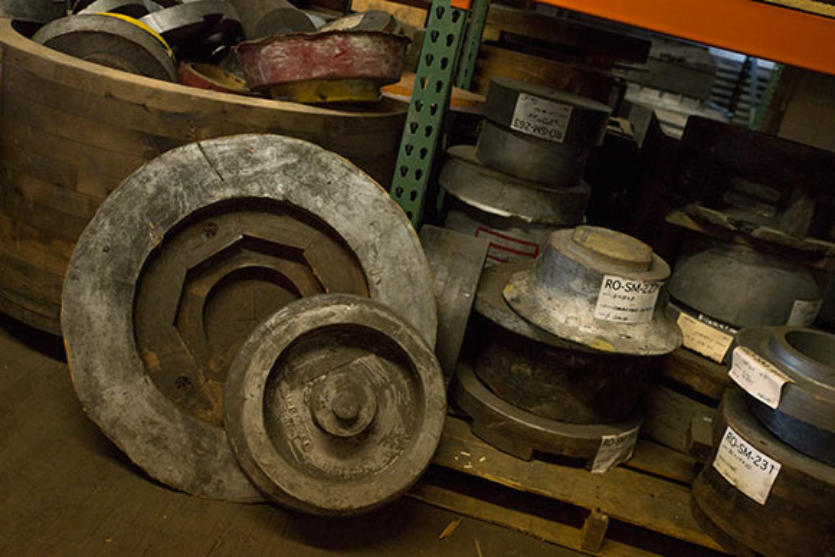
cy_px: 278
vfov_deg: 37.9
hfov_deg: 54.4
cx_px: 418
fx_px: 812
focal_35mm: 35
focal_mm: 35
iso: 1600
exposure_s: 1/180
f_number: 5.6
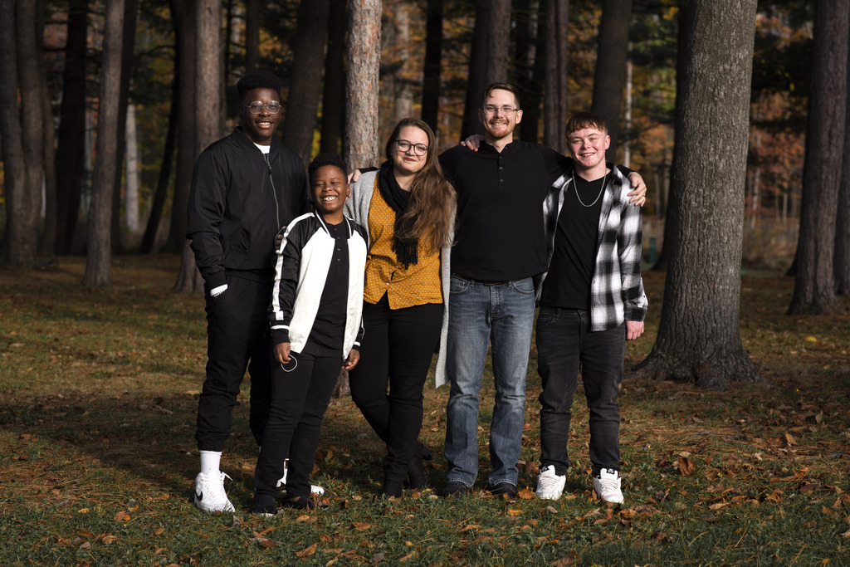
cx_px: 425
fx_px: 2007
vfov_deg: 16.1
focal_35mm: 85
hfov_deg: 23.9
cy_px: 284
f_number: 5
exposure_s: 1/500
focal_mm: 85
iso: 125
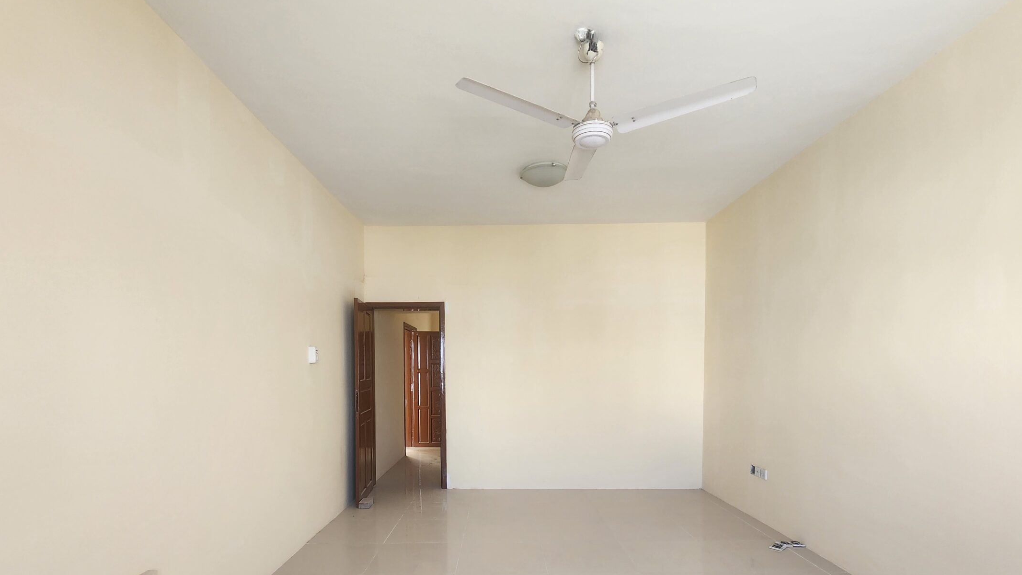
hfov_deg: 95.9
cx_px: 513
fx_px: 461
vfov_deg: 62.7
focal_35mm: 17
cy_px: 371
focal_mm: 2.2
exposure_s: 1/50
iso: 64
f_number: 2.2
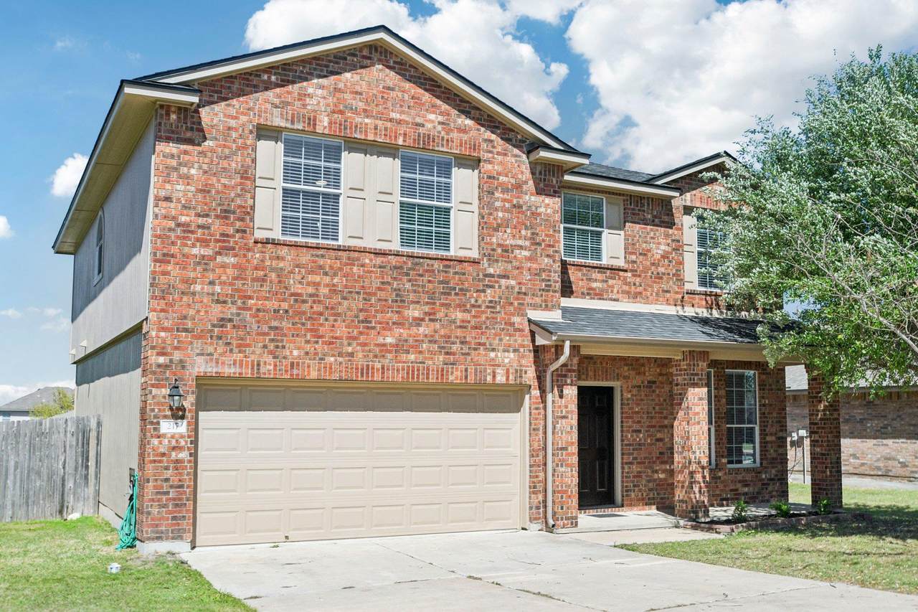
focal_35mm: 36
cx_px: 459
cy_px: 306
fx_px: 918
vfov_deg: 36.9
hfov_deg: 53.1
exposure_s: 1/800
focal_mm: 24
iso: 400
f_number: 8
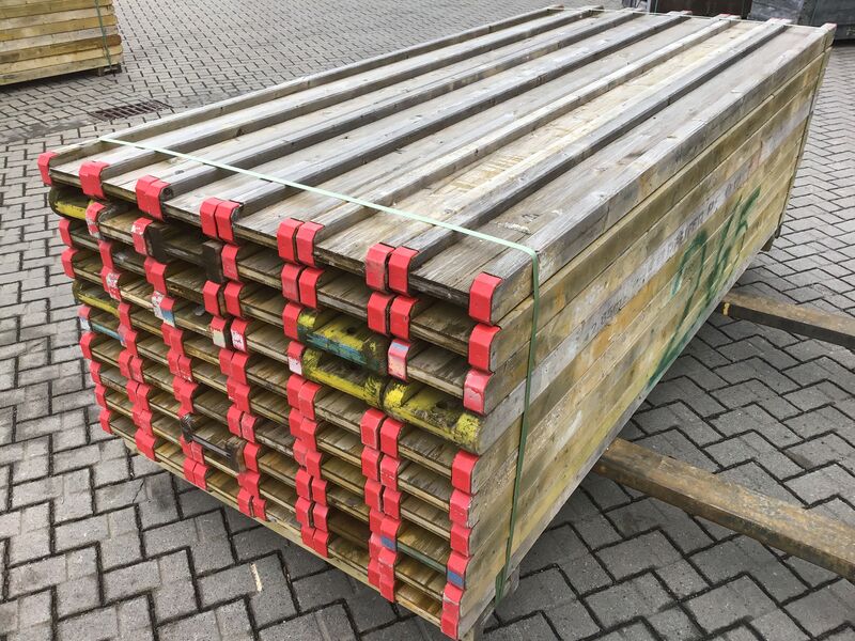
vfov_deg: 45.4
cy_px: 320
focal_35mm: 31
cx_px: 428
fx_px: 766
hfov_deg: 58.4
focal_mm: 3.3
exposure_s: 1/100
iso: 40
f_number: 2.4
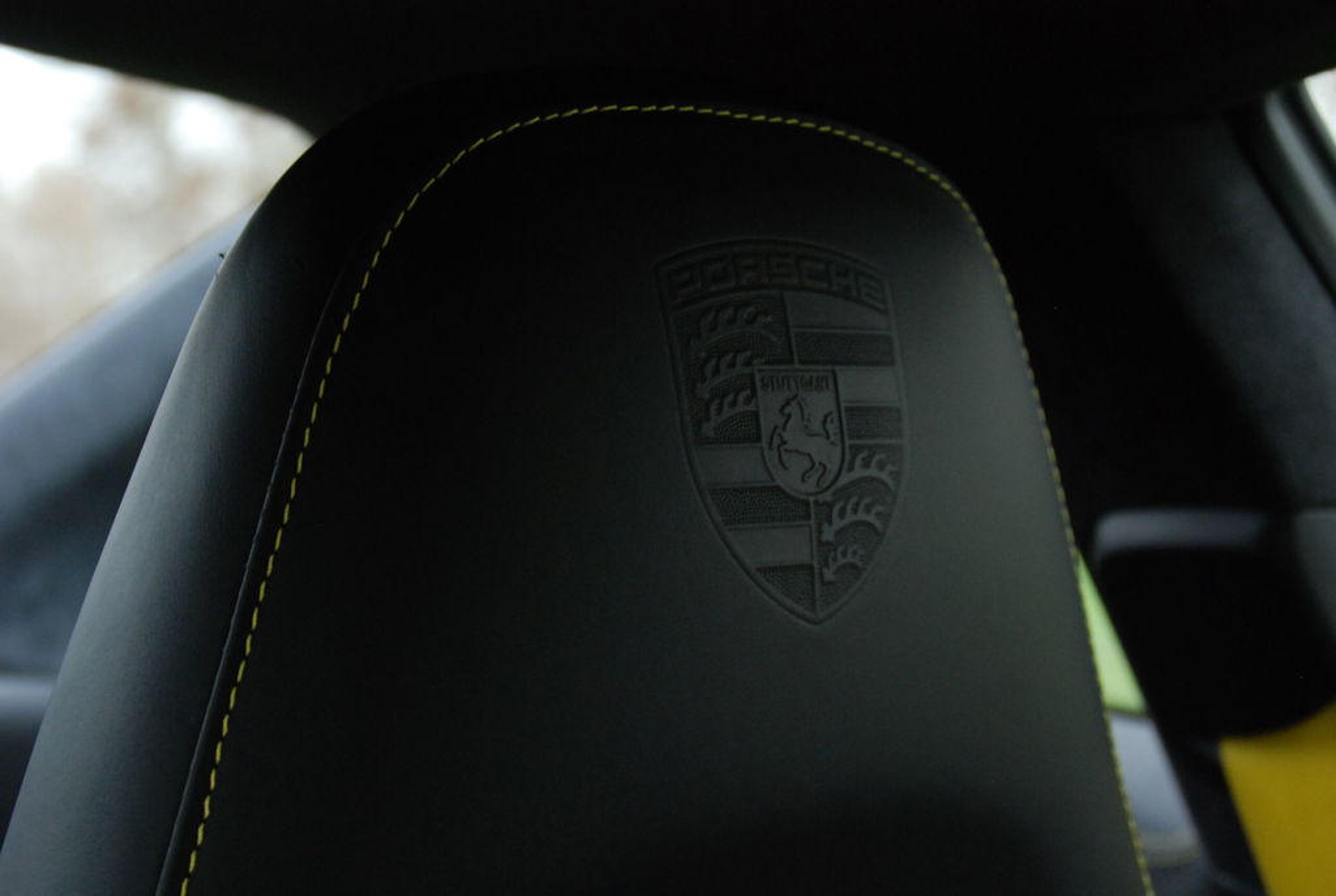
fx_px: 2119
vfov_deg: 23.9
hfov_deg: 35.0
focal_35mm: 57
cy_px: 448
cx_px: 668
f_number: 4.5
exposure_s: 1/100
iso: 800
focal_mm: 38
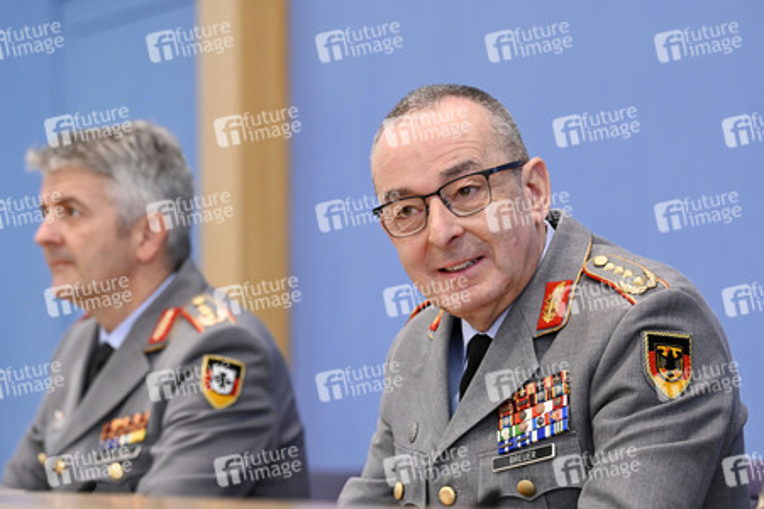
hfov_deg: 14.7
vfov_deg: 9.8
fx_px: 2969
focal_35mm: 140
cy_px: 254
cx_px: 382
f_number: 5
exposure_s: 1/640
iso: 3200
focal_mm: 140
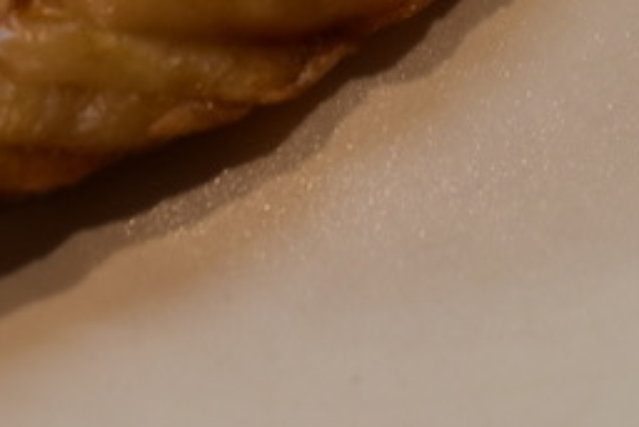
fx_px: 3836
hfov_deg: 9.5
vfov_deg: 6.2
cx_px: -15
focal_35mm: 216
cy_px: -373
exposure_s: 1/20
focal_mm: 34
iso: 400
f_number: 6.3
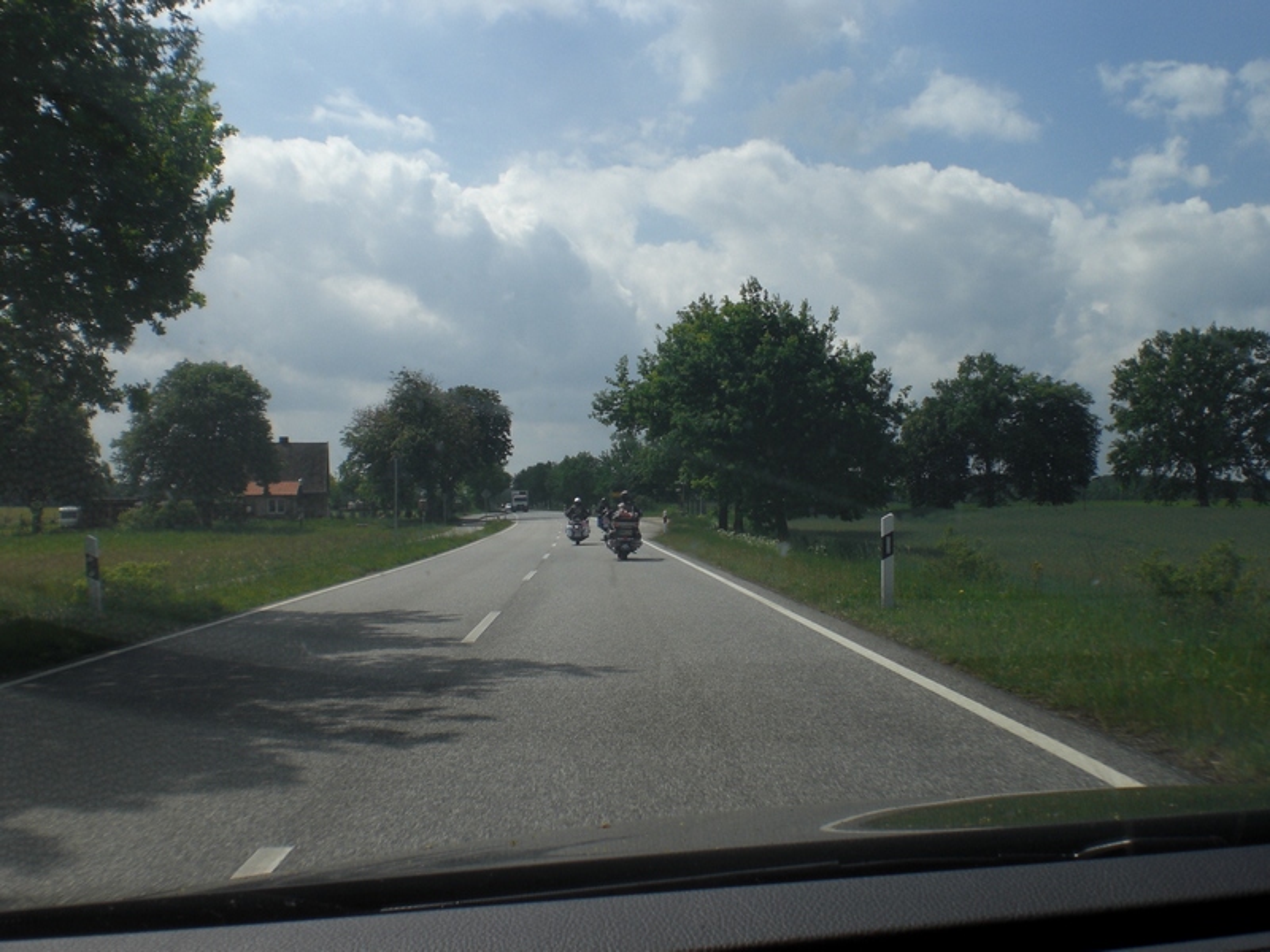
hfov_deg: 49.0
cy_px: 476
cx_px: 635
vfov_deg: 37.7
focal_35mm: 38
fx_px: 1394
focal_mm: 6.3
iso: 50
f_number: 4.4
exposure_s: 1/500
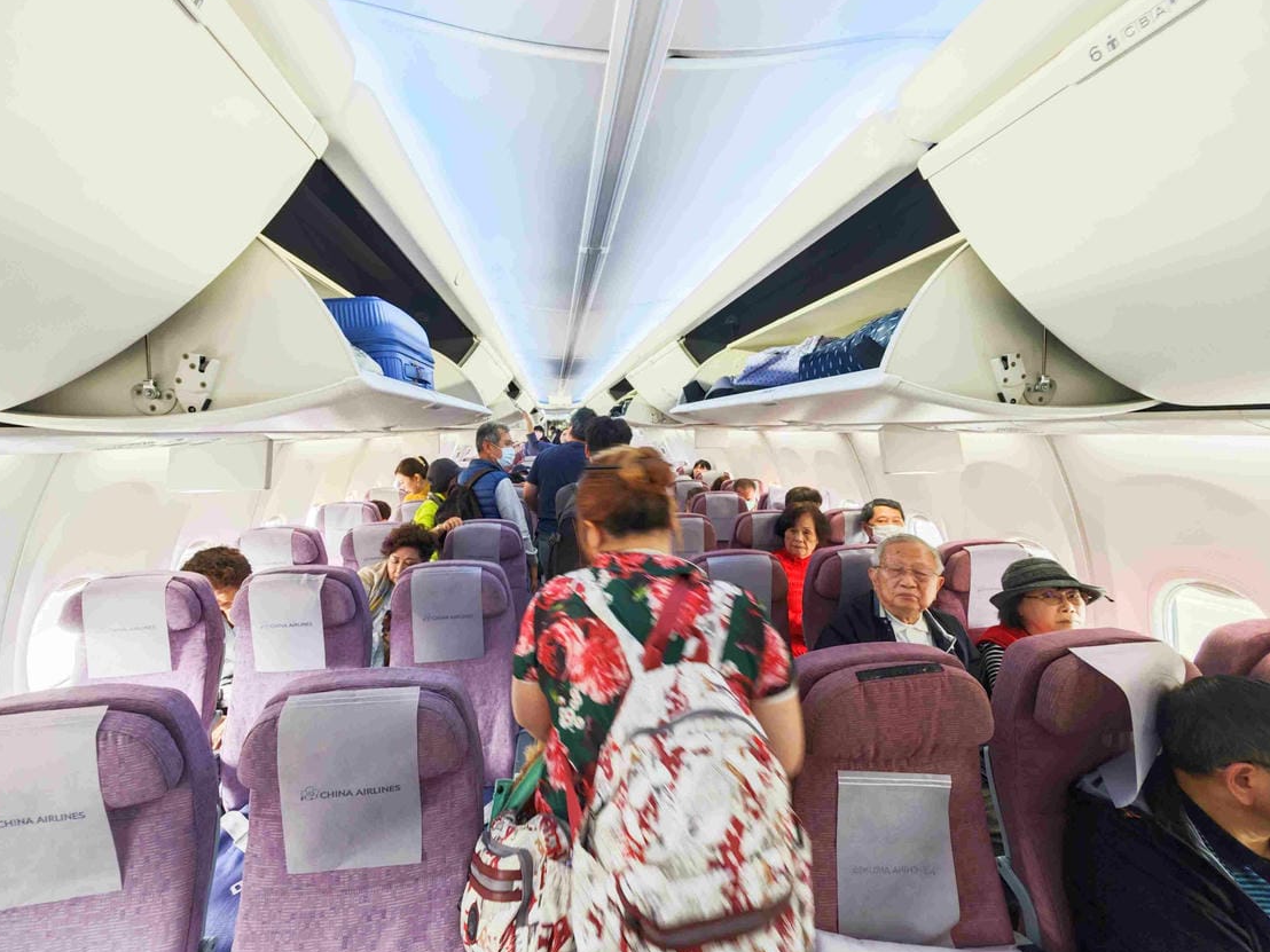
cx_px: 602
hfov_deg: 106.1
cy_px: 483
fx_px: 477
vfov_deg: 89.9
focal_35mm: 13
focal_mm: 2.03
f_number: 1.8
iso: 200
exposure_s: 1/40
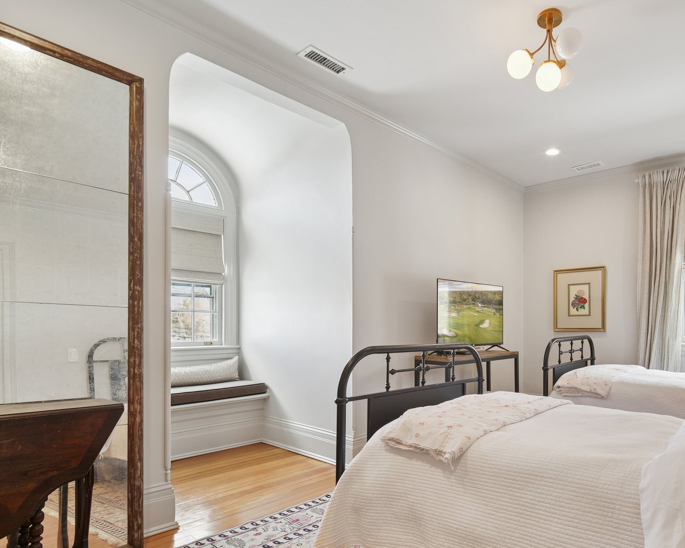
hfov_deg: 50.6
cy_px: 331
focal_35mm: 35
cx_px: 458
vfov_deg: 42.0
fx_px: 709
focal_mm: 24
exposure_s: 1/40
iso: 800
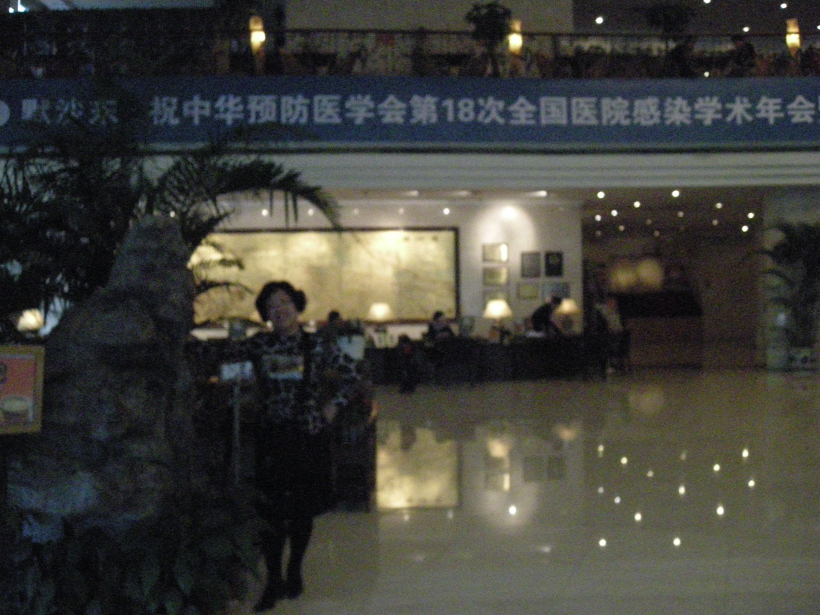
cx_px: 410
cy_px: 308
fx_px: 829
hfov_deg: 52.6
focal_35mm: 35
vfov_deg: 40.7
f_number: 2.8
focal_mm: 5.7
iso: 1303
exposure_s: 1/125
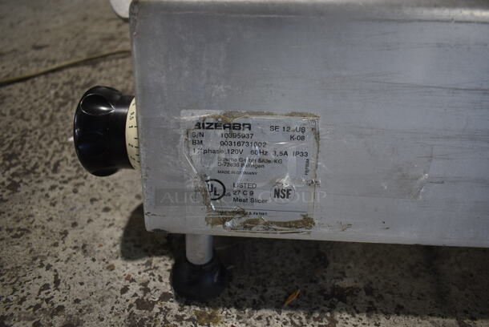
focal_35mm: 27
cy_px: 164
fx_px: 367
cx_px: 244
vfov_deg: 48.0
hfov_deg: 67.3
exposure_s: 1/30
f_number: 3.5
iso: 360
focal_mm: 18
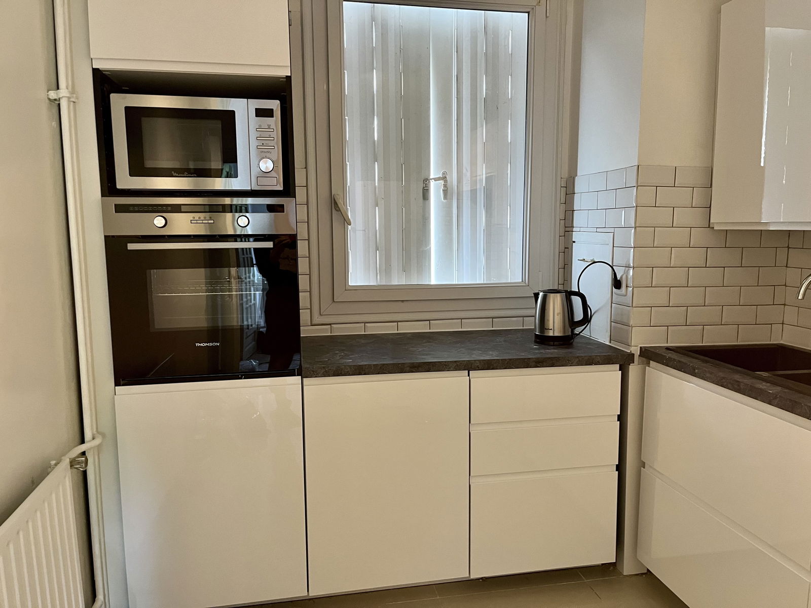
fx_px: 609
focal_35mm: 26
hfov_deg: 67.3
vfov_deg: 53.1
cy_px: 304
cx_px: 406
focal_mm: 5.1
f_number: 1.6
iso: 200
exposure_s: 1/50
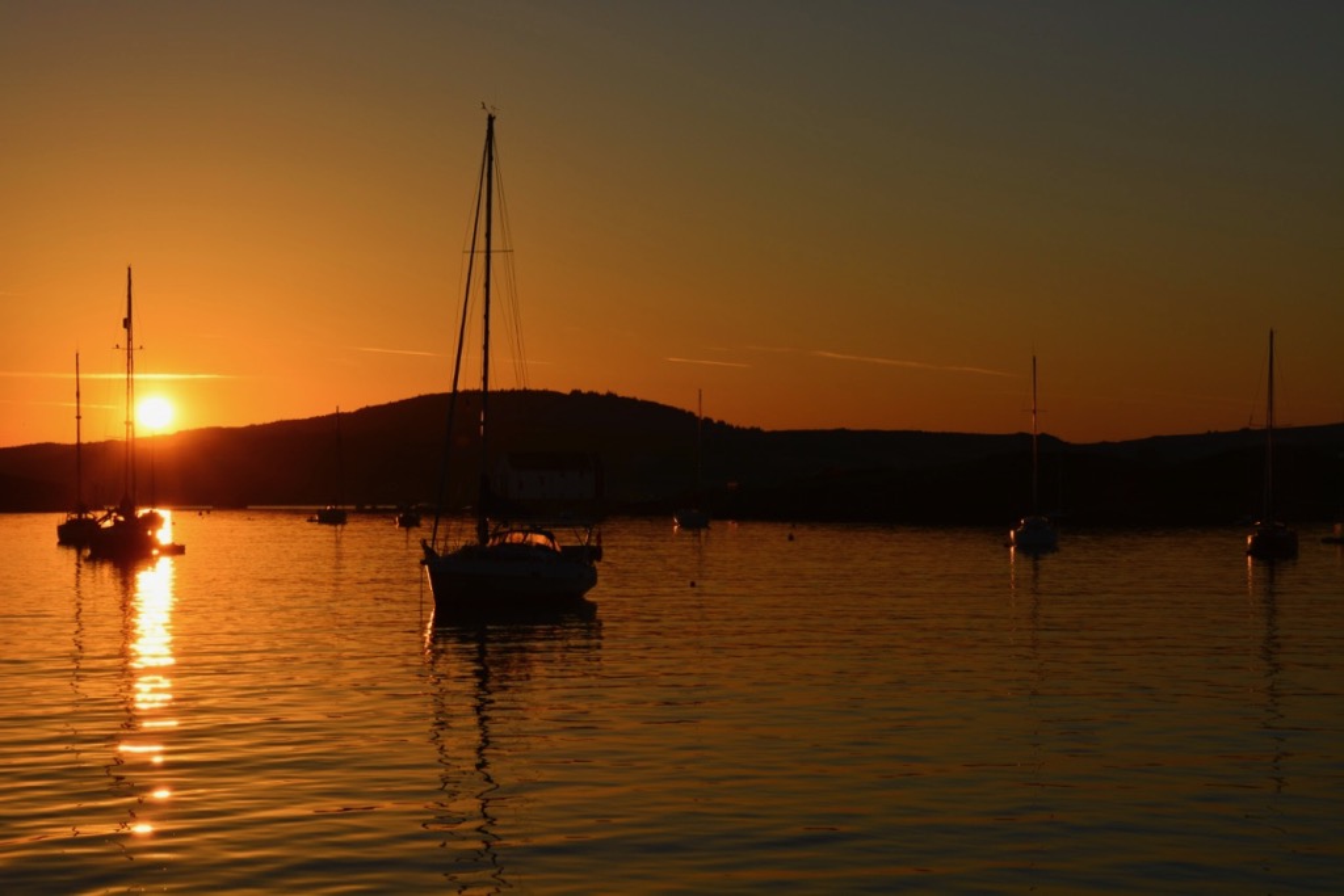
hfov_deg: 24.6
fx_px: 3080
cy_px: 448
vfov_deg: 16.6
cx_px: 672
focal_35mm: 82
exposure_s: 1/500
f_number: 11
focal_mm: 55
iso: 100
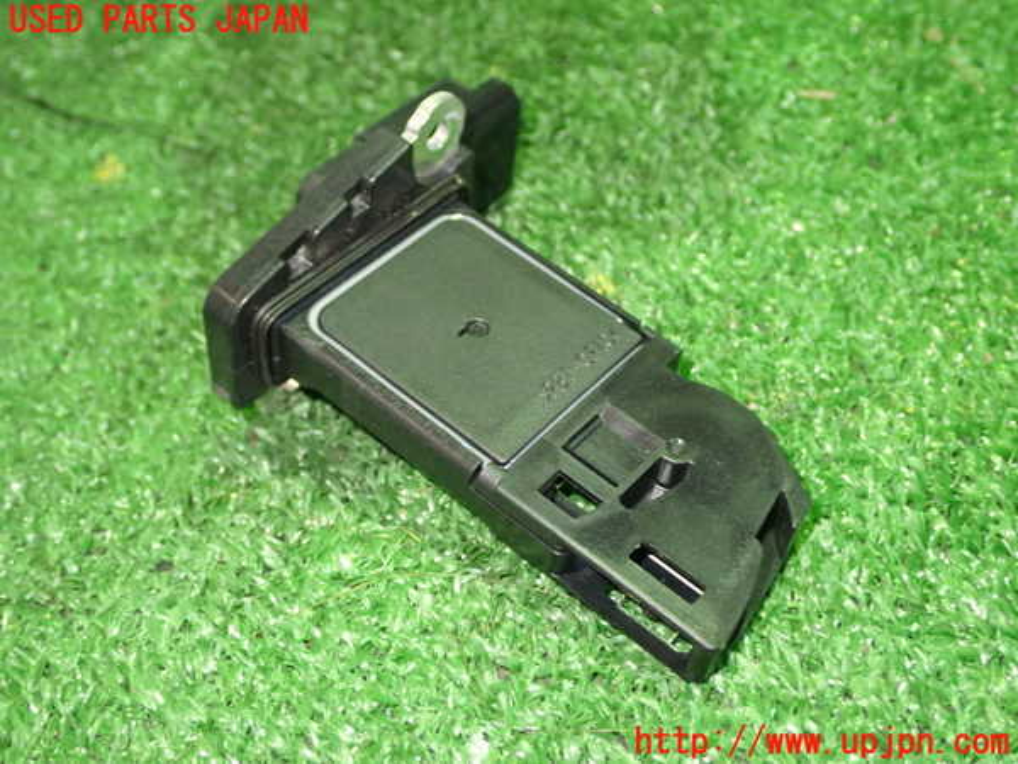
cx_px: 509
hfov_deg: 42.9
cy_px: 382
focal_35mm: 44
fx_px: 1294
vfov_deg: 32.9
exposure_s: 1/30
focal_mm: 7.84
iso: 800
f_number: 2.9
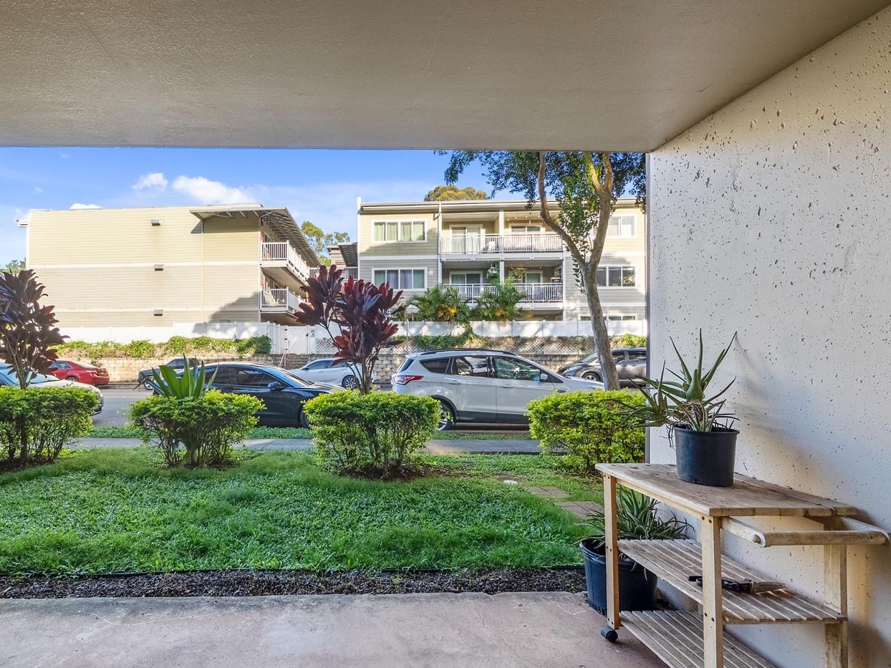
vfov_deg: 71.5
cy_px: 352
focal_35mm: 18
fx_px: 463
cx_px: 335
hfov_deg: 86.1
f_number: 4
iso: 250
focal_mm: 7
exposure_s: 1/4000
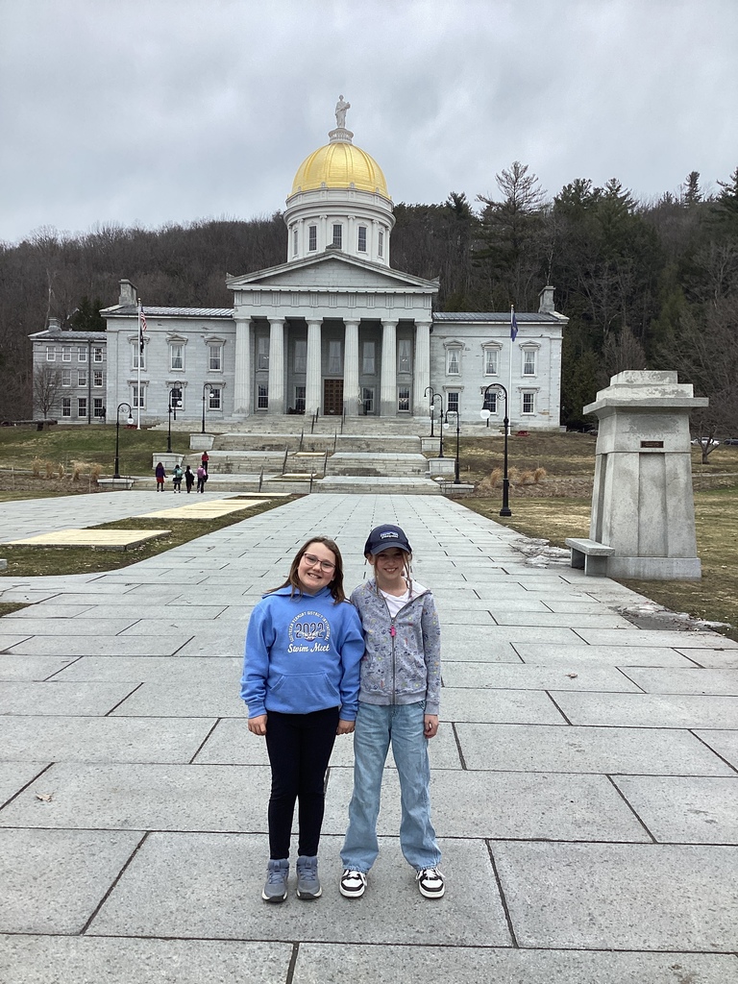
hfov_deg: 45.4
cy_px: 492
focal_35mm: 31
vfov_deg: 58.4
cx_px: 369
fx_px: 881
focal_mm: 3.3
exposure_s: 1/312
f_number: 2.4
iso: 25
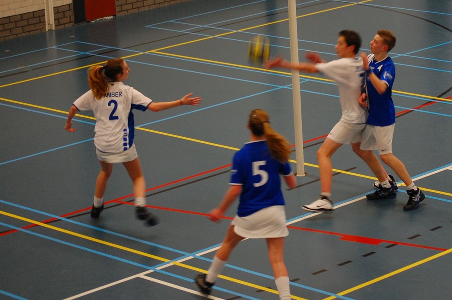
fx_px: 1035
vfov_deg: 16.5
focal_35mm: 82
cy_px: 150
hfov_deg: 24.6
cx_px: 226
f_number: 4
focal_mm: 55
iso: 800
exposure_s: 1/50
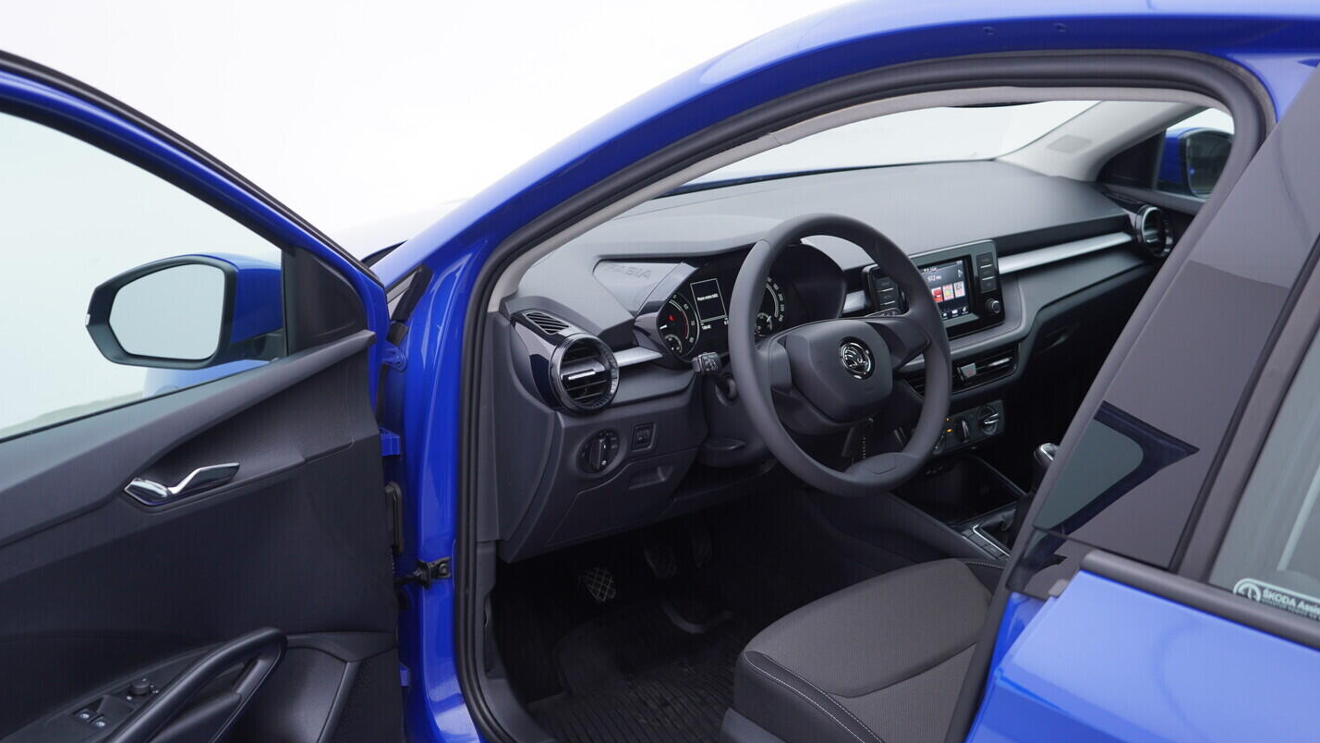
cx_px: 659
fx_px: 1330
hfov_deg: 52.8
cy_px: 384
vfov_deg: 31.2
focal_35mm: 38
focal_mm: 24
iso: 125
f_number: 3.2
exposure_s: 1/50
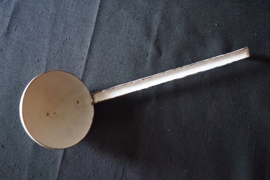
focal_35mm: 39
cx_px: 135
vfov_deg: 34.2
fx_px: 292
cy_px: 90
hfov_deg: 49.6
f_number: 4
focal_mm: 26
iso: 6400
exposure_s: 1/60
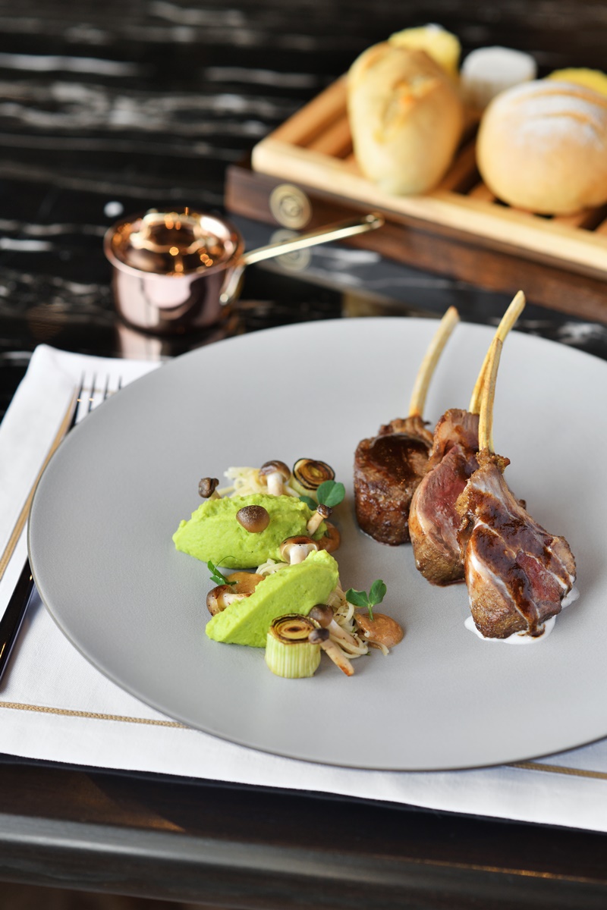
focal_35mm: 85
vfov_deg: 23.9
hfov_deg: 16.1
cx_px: 304
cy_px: 455
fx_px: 2150
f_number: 4.5
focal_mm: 85
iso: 100
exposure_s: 1/100
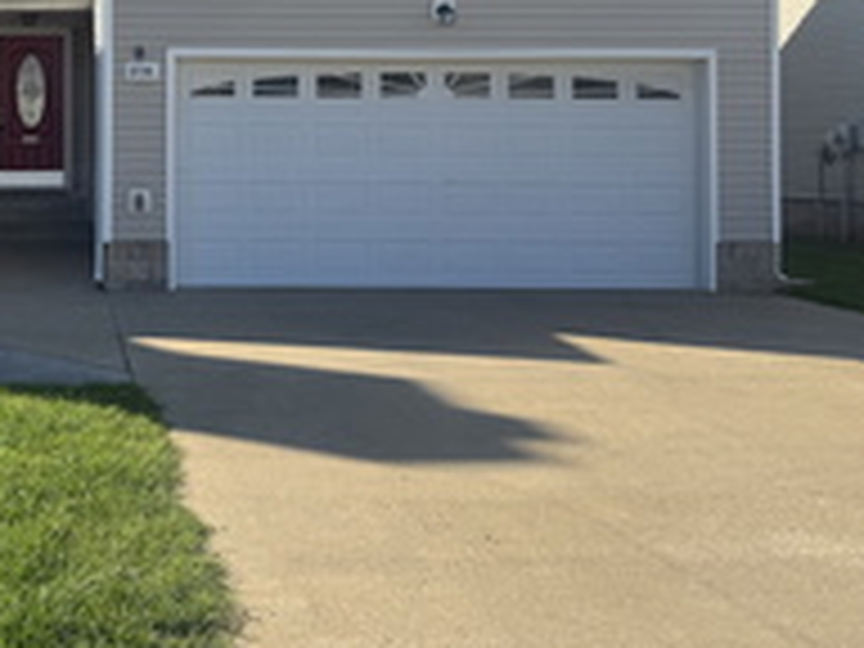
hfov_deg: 36.1
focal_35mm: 50
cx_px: 104
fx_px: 1248
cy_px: 126
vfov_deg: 28.5
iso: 80
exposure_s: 1/2833
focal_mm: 6.76
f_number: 1.78
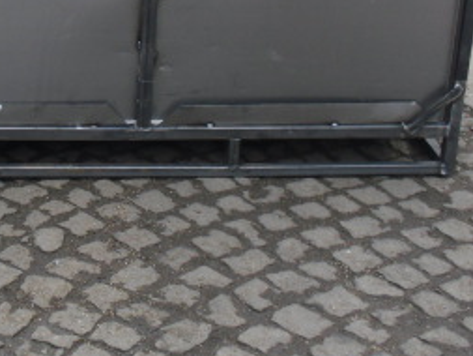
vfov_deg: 16.1
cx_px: -6
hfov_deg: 20.8
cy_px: 54
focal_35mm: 91
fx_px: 1244
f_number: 3.1
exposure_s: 1/125
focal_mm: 6.3
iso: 100
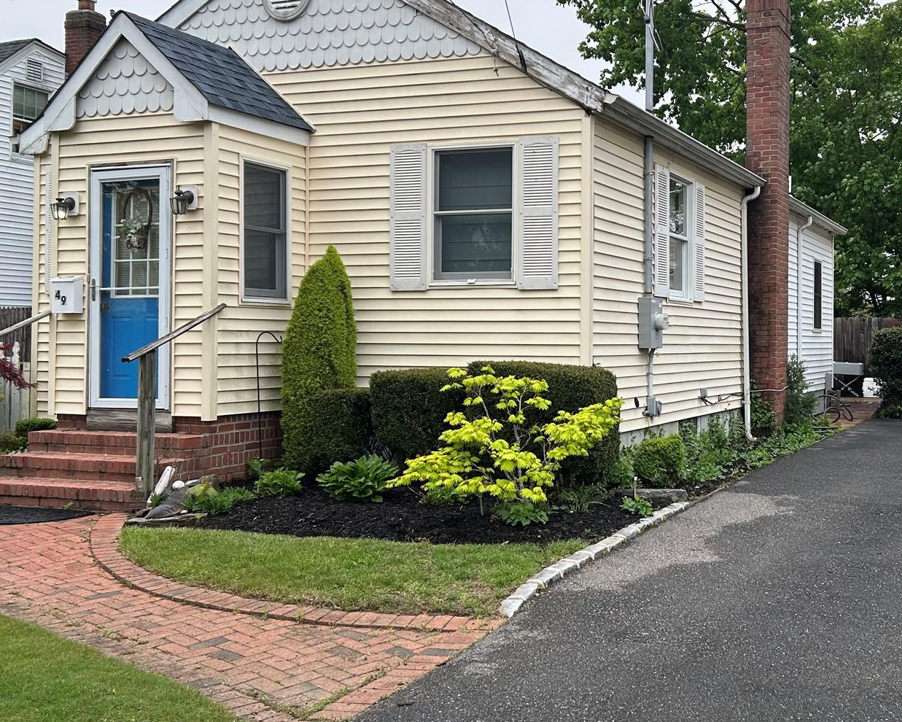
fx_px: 1121
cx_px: 645
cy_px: 330
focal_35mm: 42
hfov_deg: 42.8
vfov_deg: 35.7
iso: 50
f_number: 1.5
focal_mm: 5.7
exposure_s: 1/1058
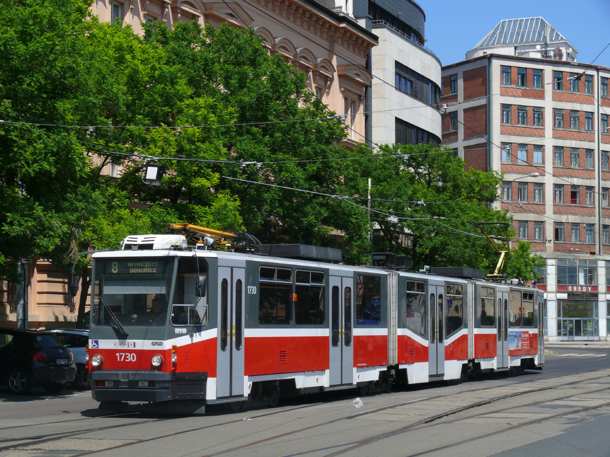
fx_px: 1498
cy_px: 228
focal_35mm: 85
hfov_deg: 23.0
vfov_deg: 17.4
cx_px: 305
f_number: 6.3
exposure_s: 1/400
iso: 100
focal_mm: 18
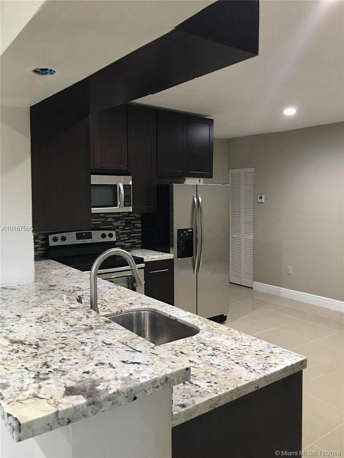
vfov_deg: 61.7
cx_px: 172
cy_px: 229
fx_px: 384
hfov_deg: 48.2
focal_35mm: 29
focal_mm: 4.15
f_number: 2.2
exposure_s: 1/15
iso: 100
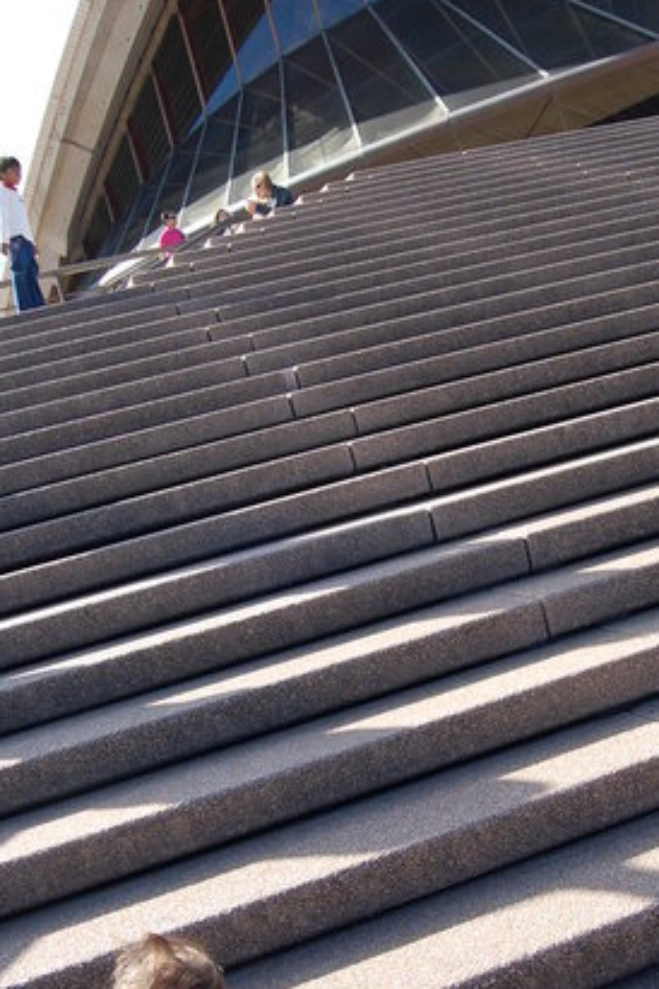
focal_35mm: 42
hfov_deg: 31.9
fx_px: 1153
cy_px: 606
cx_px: 373
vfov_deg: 46.1
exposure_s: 1/200
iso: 200
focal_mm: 18
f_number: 7.1
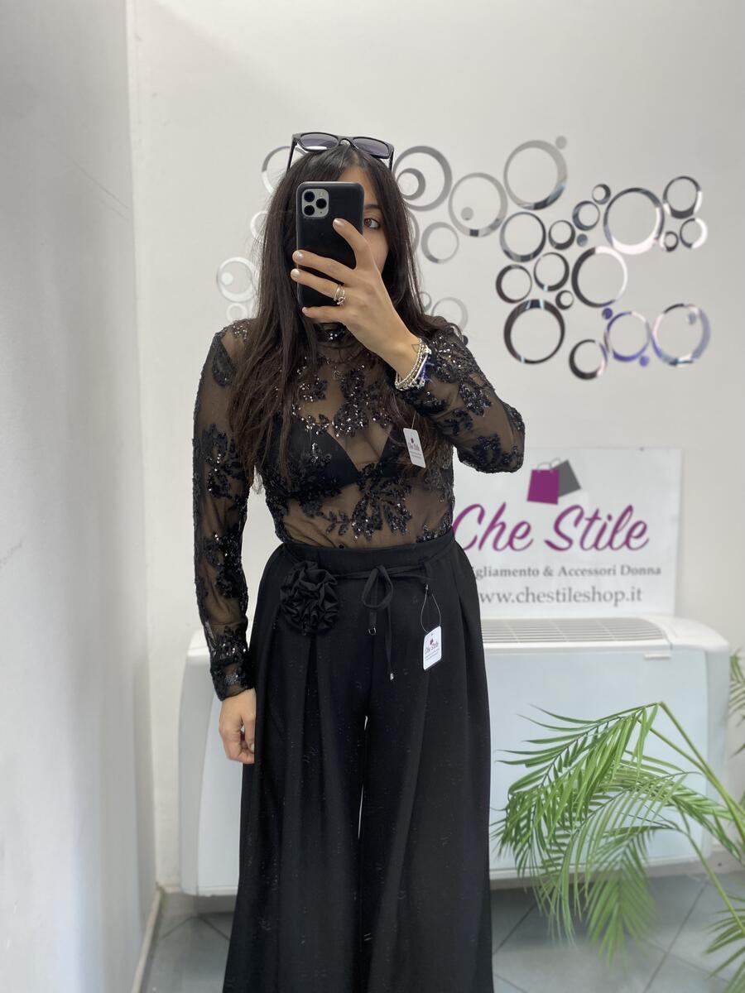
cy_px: 496
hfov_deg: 53.1
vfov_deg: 67.3
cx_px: 372
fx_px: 746
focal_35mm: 26
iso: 64
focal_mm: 4.25
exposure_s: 1/50
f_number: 1.8
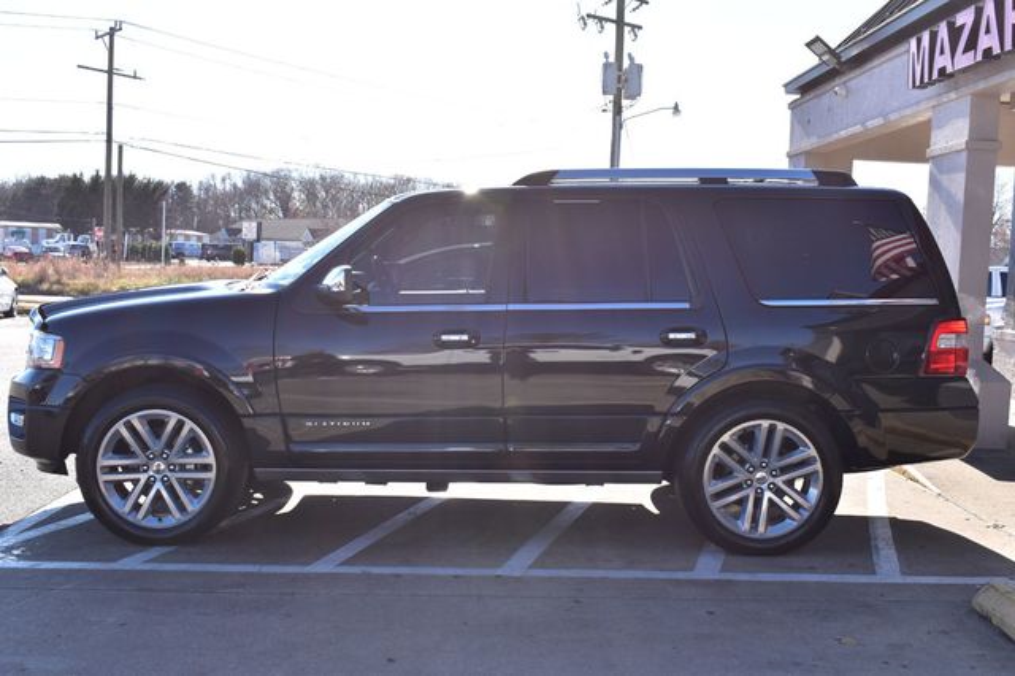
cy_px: 338
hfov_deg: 47.9
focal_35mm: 40
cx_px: 508
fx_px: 1141
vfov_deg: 33.0
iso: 400
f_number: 11
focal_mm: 27
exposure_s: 1/400
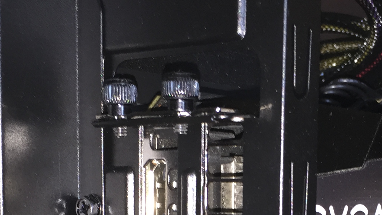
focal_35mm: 81
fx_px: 820
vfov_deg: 14.3
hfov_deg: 26.1
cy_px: 286
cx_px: 258
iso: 40
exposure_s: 1/16
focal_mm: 4.15
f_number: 2.2
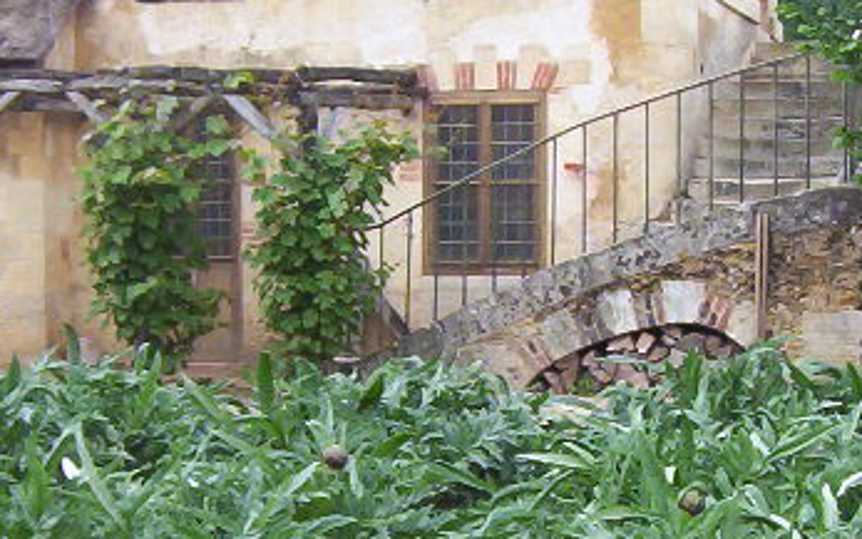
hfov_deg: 23.0
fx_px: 2115
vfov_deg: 14.5
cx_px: 430
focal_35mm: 90
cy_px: 345
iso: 100
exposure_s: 1/463
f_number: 2.76
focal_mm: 5.54
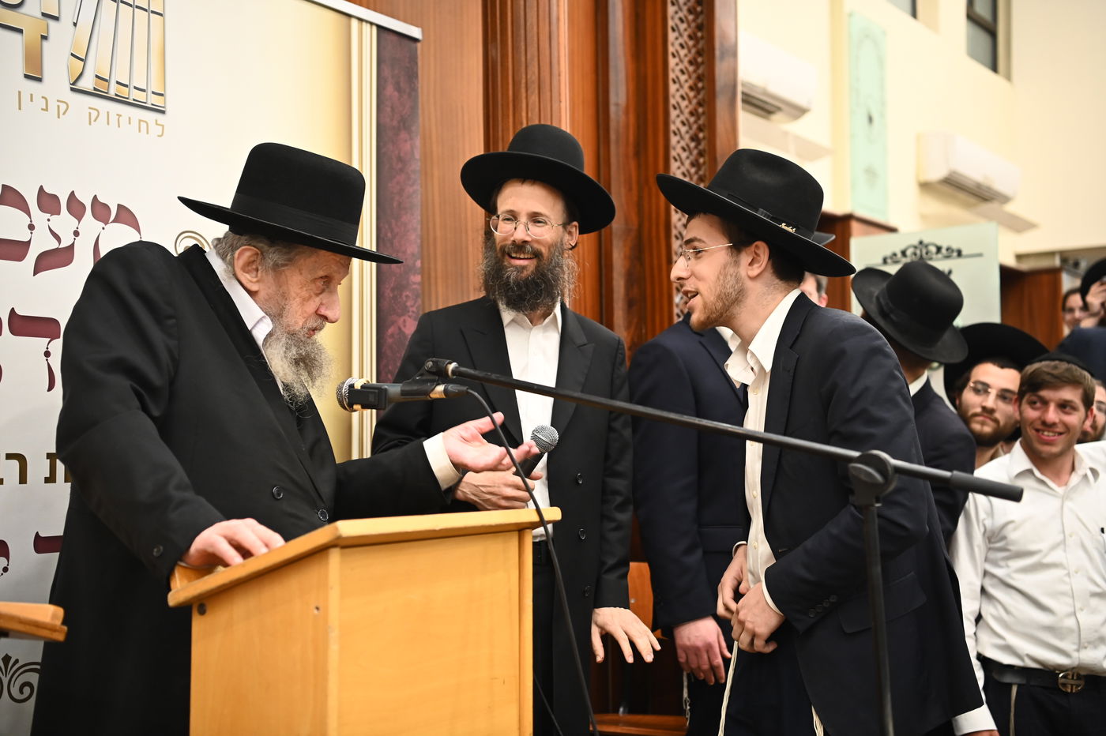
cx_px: 553
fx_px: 1412
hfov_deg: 42.8
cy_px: 368
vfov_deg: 29.2
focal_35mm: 46
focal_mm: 46
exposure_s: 1/125
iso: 1600
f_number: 3.2
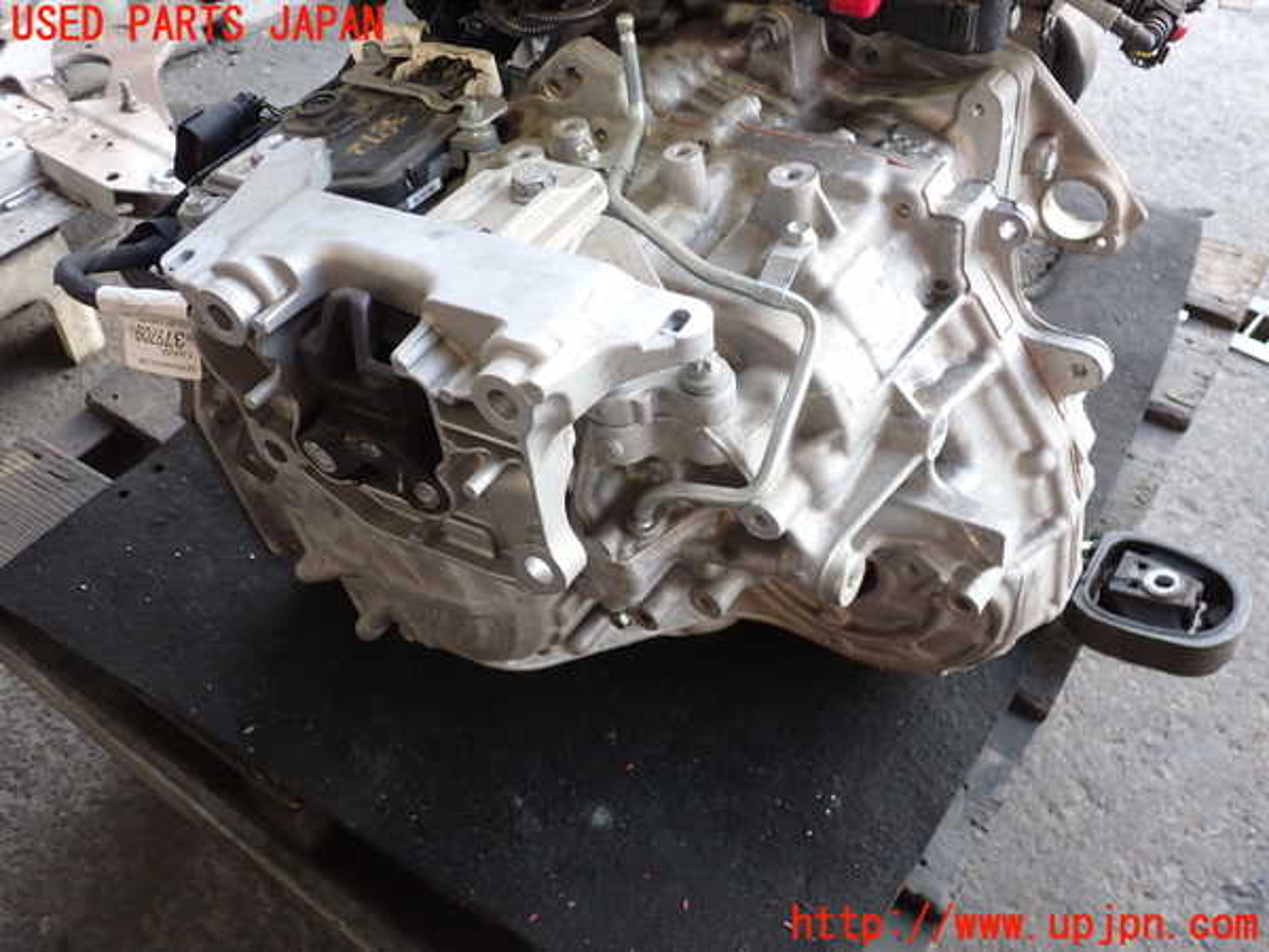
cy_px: 476
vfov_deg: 46.8
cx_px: 634
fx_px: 1100
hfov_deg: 60.0
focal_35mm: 30
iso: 200
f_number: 2.3
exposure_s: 1/40
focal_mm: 5.4
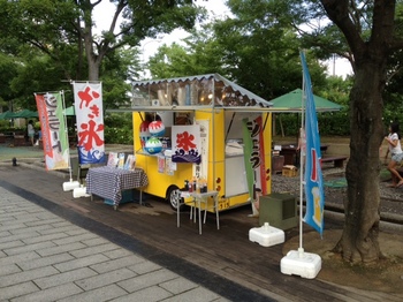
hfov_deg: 52.7
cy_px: 151
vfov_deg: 40.7
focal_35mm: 35
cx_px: 202
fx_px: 407
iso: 50
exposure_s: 1/321
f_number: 2.4
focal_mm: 4.28
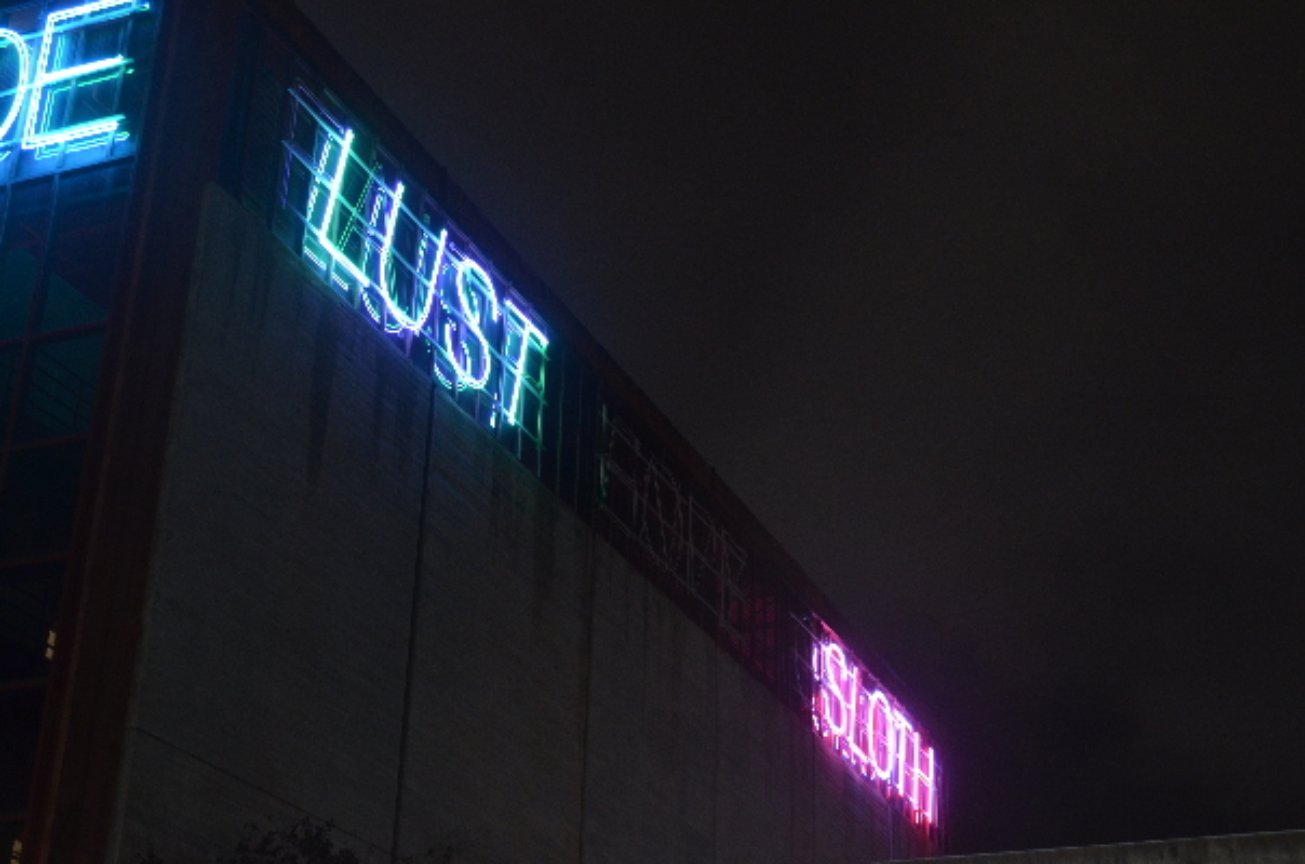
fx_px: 1953
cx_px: 652
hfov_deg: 36.9
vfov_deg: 24.9
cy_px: 432
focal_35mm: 54
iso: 640
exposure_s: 1/4
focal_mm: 36
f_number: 5
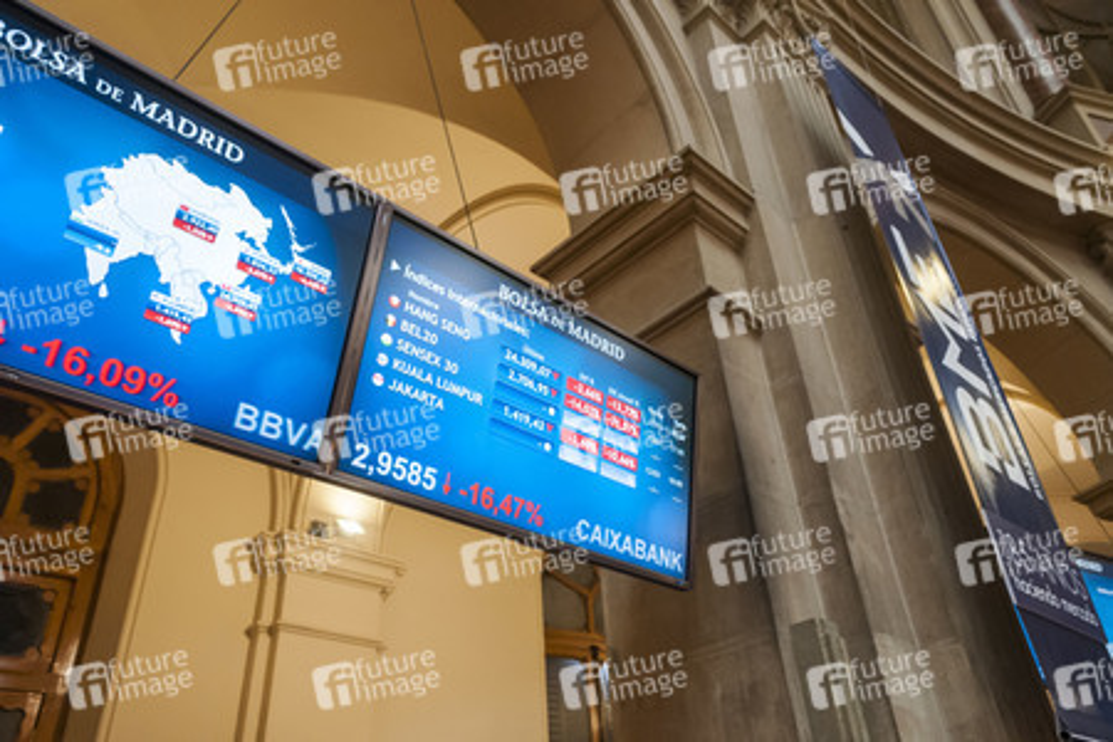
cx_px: 556
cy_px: 371
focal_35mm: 26
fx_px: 788
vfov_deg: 50.4
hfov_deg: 70.4
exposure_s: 1/160
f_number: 2.8
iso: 2000
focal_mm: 17
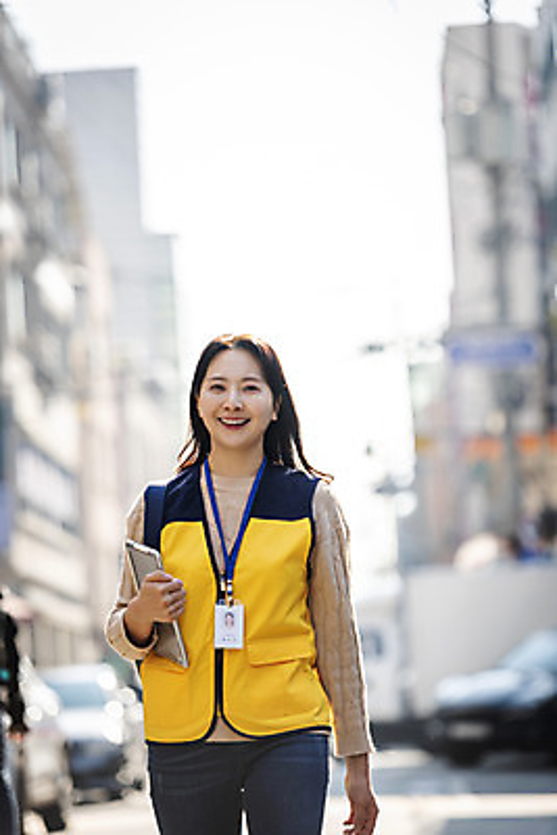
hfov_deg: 9.2
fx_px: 3478
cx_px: 278
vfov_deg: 13.7
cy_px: 418
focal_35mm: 150
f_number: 2.8
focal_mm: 150
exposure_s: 1/800
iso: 160
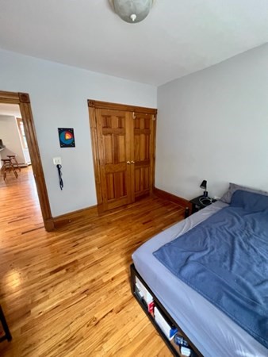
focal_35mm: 13
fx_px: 134
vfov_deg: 106.2
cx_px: 134
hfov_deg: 90.0
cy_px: 178
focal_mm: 1.57
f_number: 1.8
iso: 320
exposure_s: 1/60
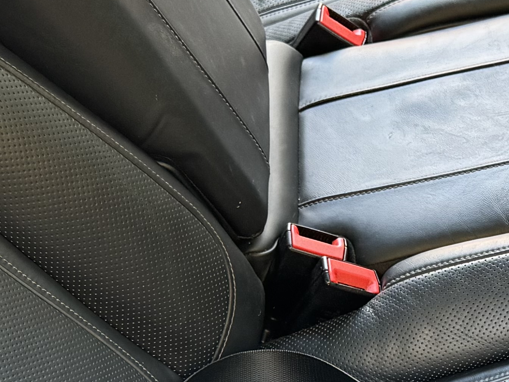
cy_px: 449
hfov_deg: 19.1
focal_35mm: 102
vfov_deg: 14.1
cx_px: 391
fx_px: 1500
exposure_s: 1/80
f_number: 1.78
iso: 200
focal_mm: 6.76
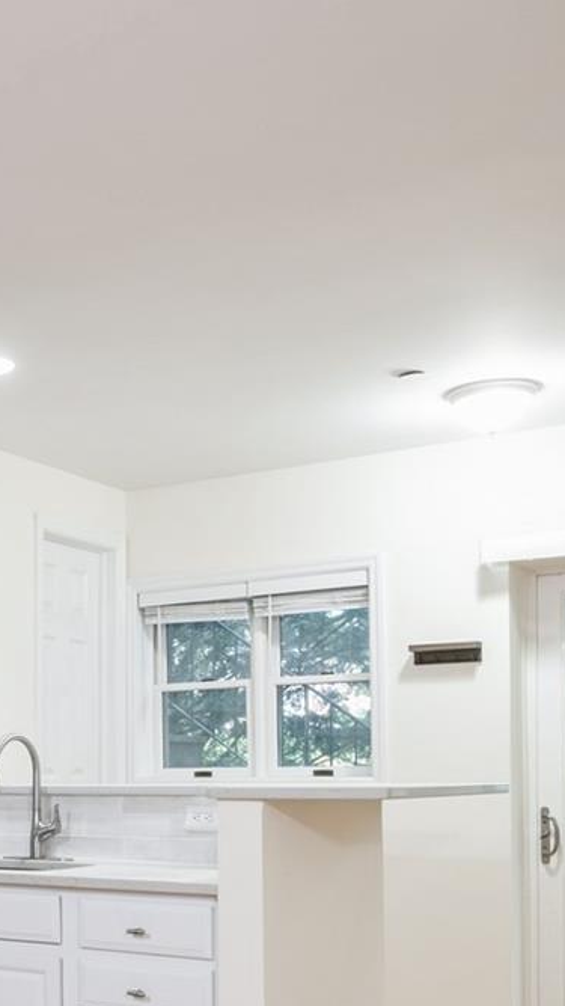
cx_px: -81
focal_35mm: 45
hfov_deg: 24.4
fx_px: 1199
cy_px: 831
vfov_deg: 43.0
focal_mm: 14
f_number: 11
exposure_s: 1/2.5
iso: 200
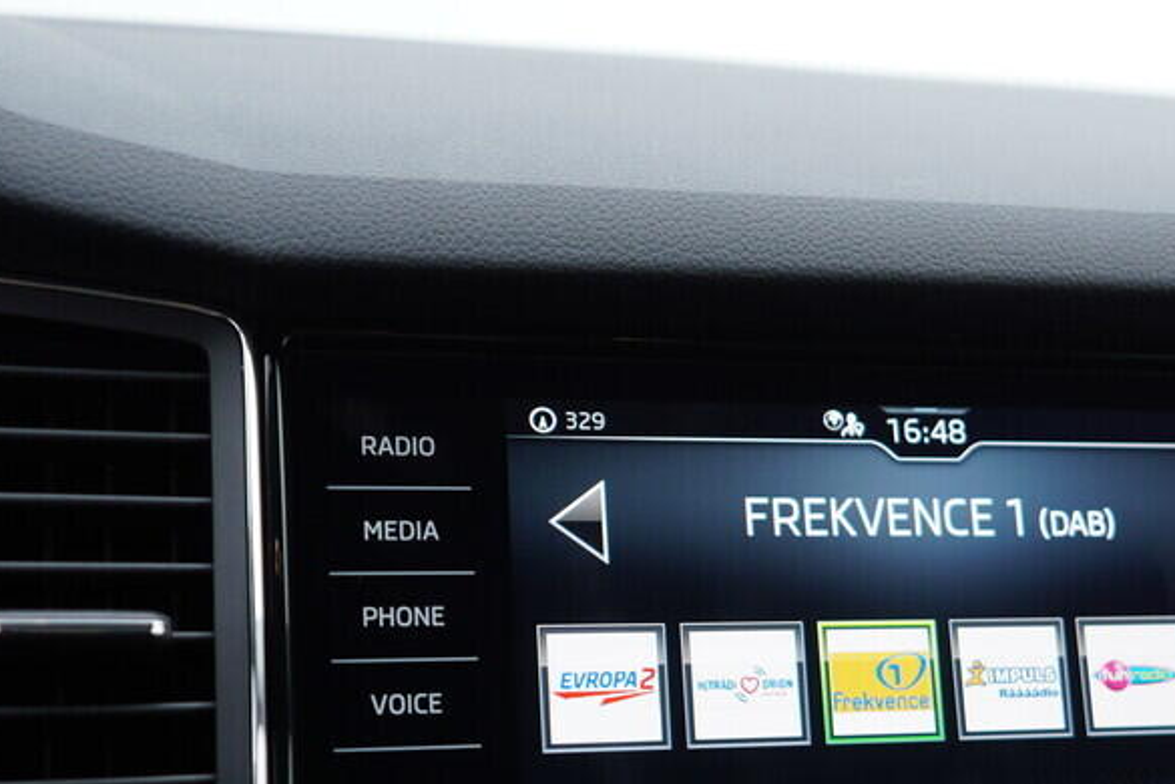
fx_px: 2056
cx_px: 886
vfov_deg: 21.3
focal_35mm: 63
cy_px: 618
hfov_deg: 31.3
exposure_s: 1/40
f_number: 3.2
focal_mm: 24
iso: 125
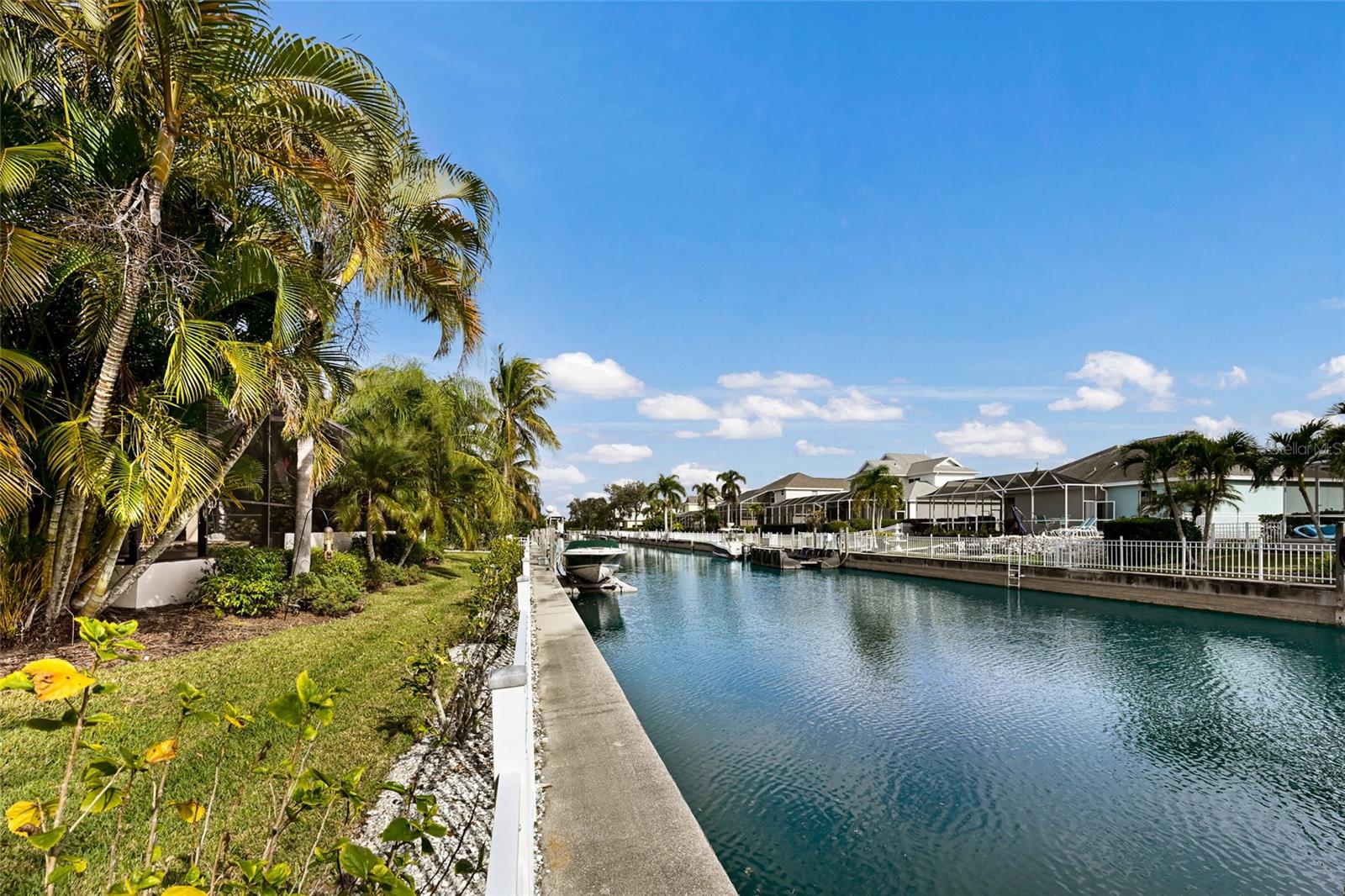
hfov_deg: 104.3
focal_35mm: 14
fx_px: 523
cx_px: 672
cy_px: 448
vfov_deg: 81.2
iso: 3200
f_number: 8
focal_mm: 14
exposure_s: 1/3200
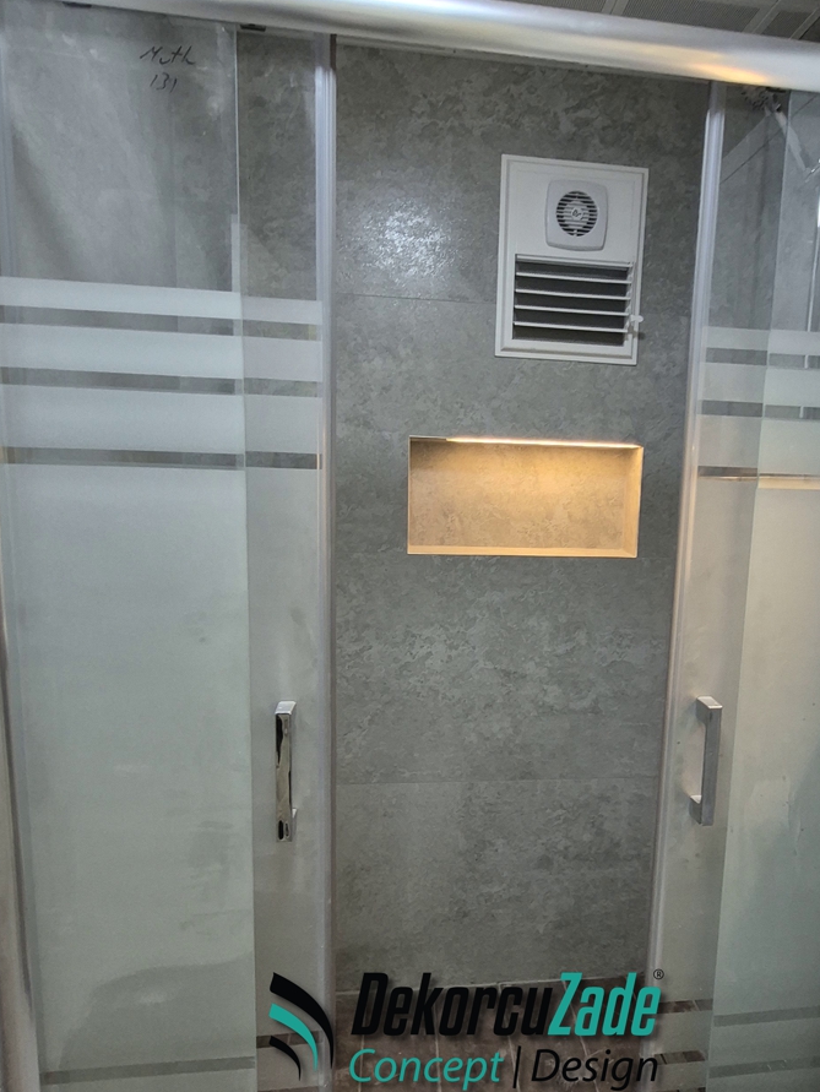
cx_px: 489
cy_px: 582
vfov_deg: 78.9
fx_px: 663
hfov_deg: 63.0
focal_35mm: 21
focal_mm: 1.74
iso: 200
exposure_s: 1/50
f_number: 2.2
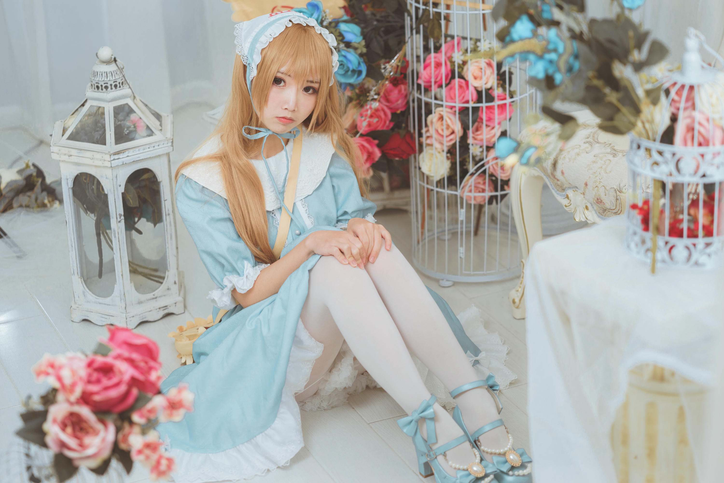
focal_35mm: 85
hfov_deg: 23.9
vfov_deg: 16.1
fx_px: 1709
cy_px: 242
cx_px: 362
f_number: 2.8
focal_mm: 85
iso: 160
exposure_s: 1/80
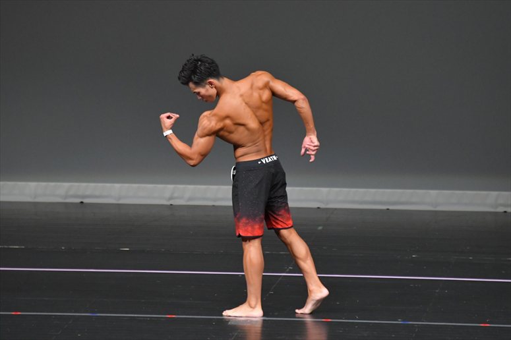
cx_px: 256
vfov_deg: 4.0
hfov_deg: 6.0
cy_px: 170
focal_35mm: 345
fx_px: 4895
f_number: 5.6
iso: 4000
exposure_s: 1/400
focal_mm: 230
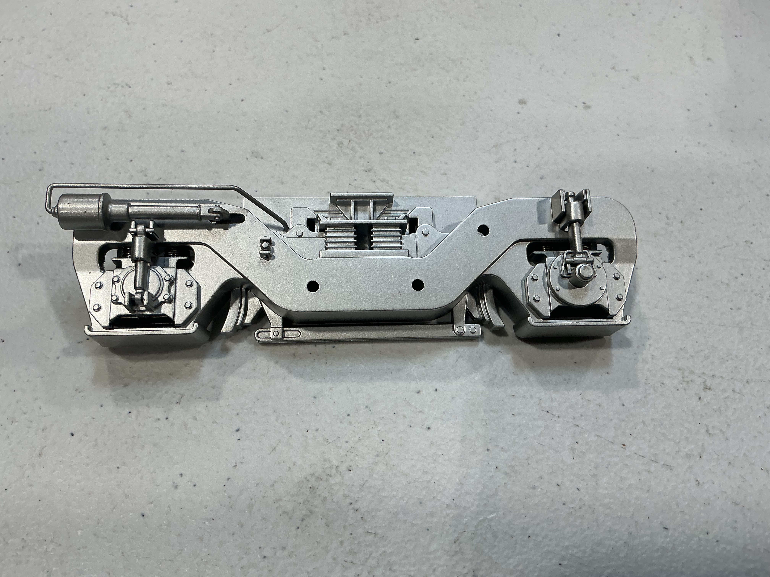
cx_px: 385
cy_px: 288
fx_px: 645
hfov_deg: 61.7
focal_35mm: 29
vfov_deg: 48.2
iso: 40
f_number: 1.8
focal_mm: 3
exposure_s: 1/100
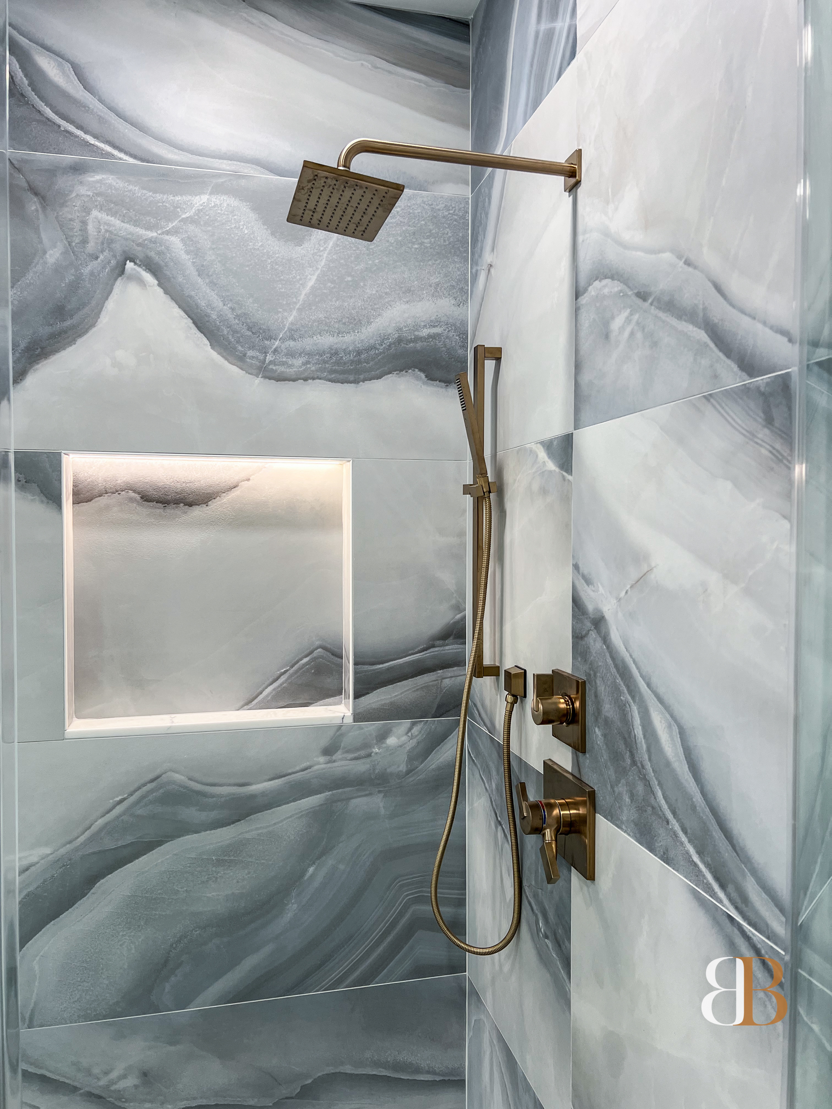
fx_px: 833
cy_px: 554
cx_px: 416
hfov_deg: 53.1
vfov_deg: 67.3
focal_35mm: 26
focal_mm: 5.7
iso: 100
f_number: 1.5
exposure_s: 1/120
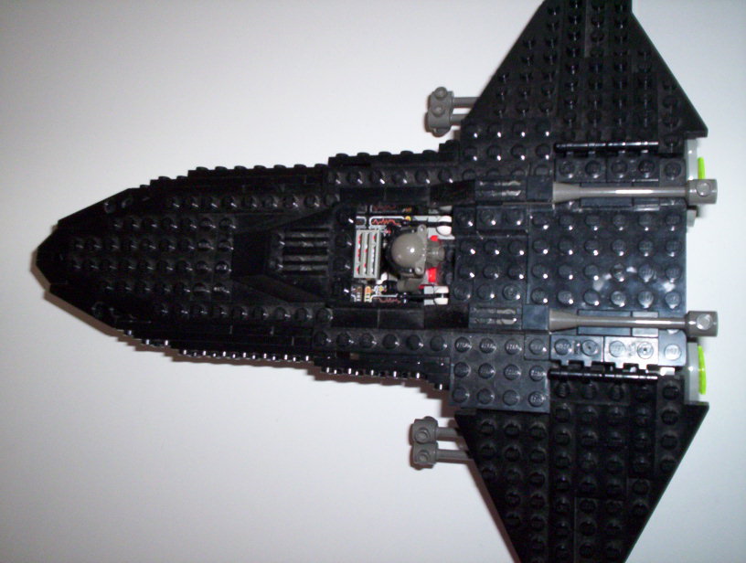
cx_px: 373
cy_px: 282
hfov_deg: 48.9
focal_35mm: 38
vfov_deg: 37.9
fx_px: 821
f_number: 4.5
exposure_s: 1/60
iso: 140
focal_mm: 4.99
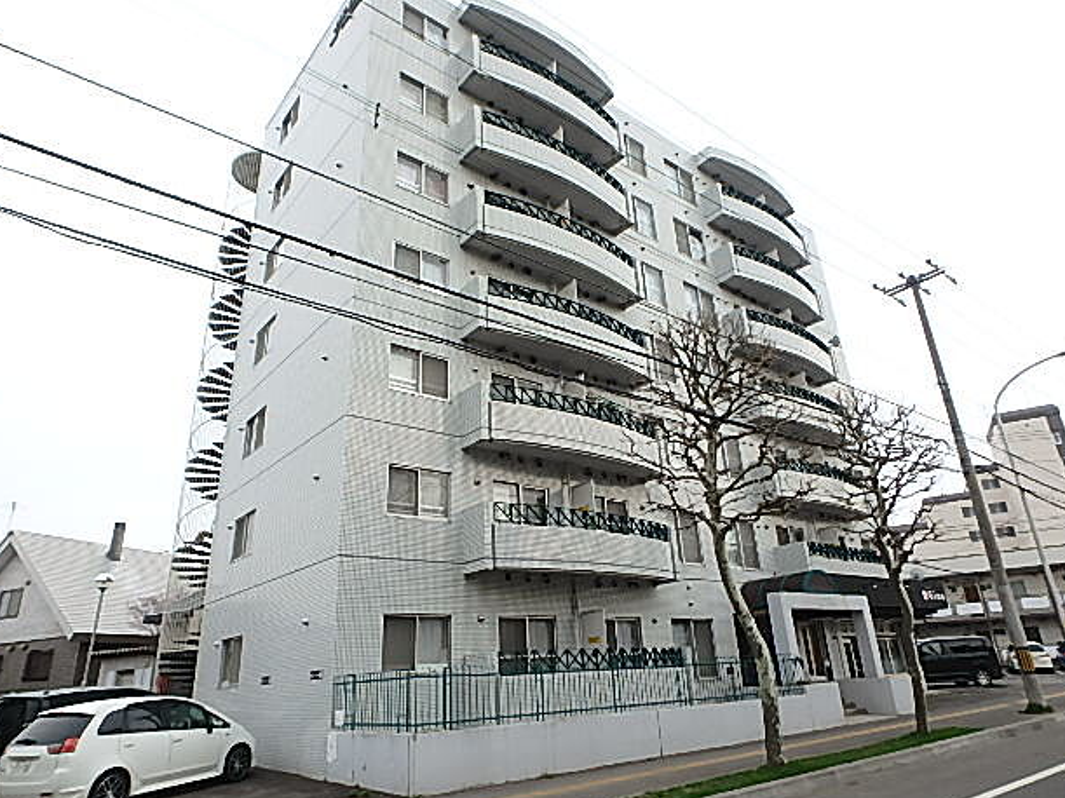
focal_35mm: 22
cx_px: 533
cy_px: 390
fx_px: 677
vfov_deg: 61.1
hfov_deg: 76.4
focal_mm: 3.7
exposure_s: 1/500
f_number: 3.5
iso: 125
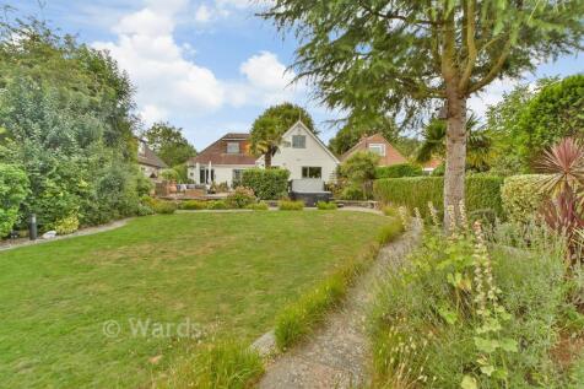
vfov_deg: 77.3
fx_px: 243
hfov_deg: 100.4
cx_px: 292
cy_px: 194
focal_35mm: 15
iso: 640
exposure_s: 1/200
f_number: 7.1
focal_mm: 10
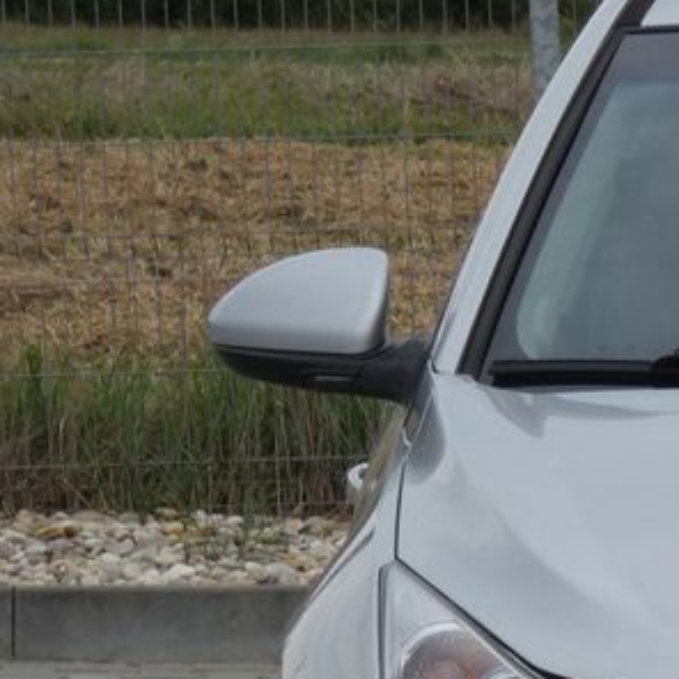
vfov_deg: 4.8
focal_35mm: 367
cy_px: 711
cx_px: 1135
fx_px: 8144
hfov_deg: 4.7
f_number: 5.6
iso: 80
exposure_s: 1/320
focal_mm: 21.5
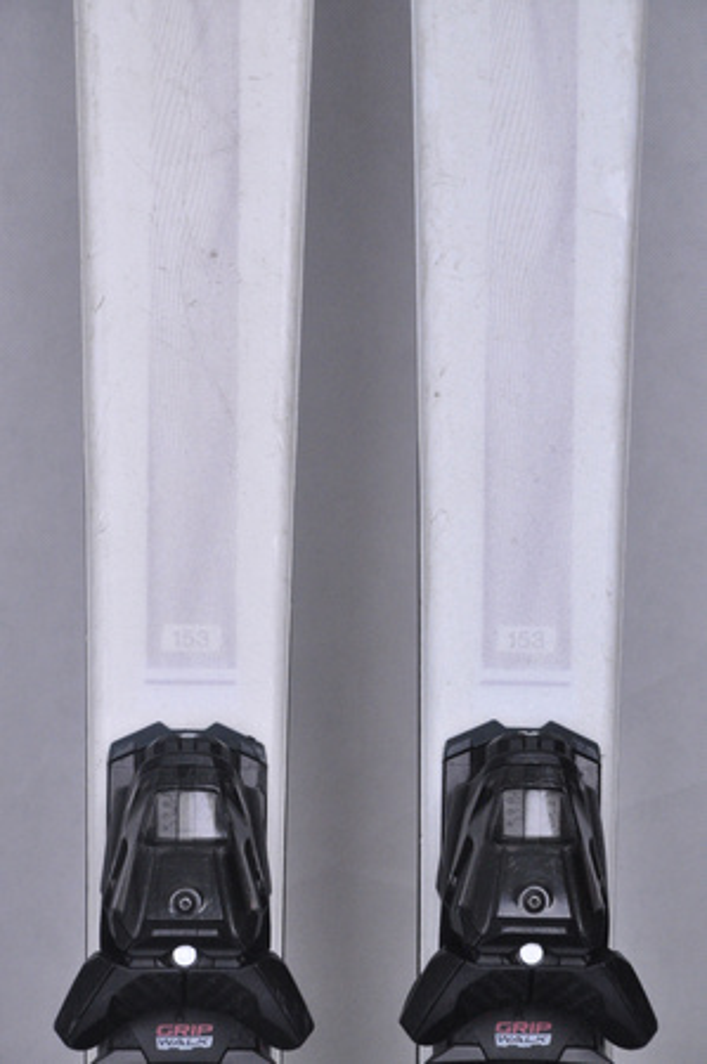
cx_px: 354
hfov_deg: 8.7
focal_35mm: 158
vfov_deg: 13.1
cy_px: 532
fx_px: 4650
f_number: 9.5
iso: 3200
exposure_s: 1/125
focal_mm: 105
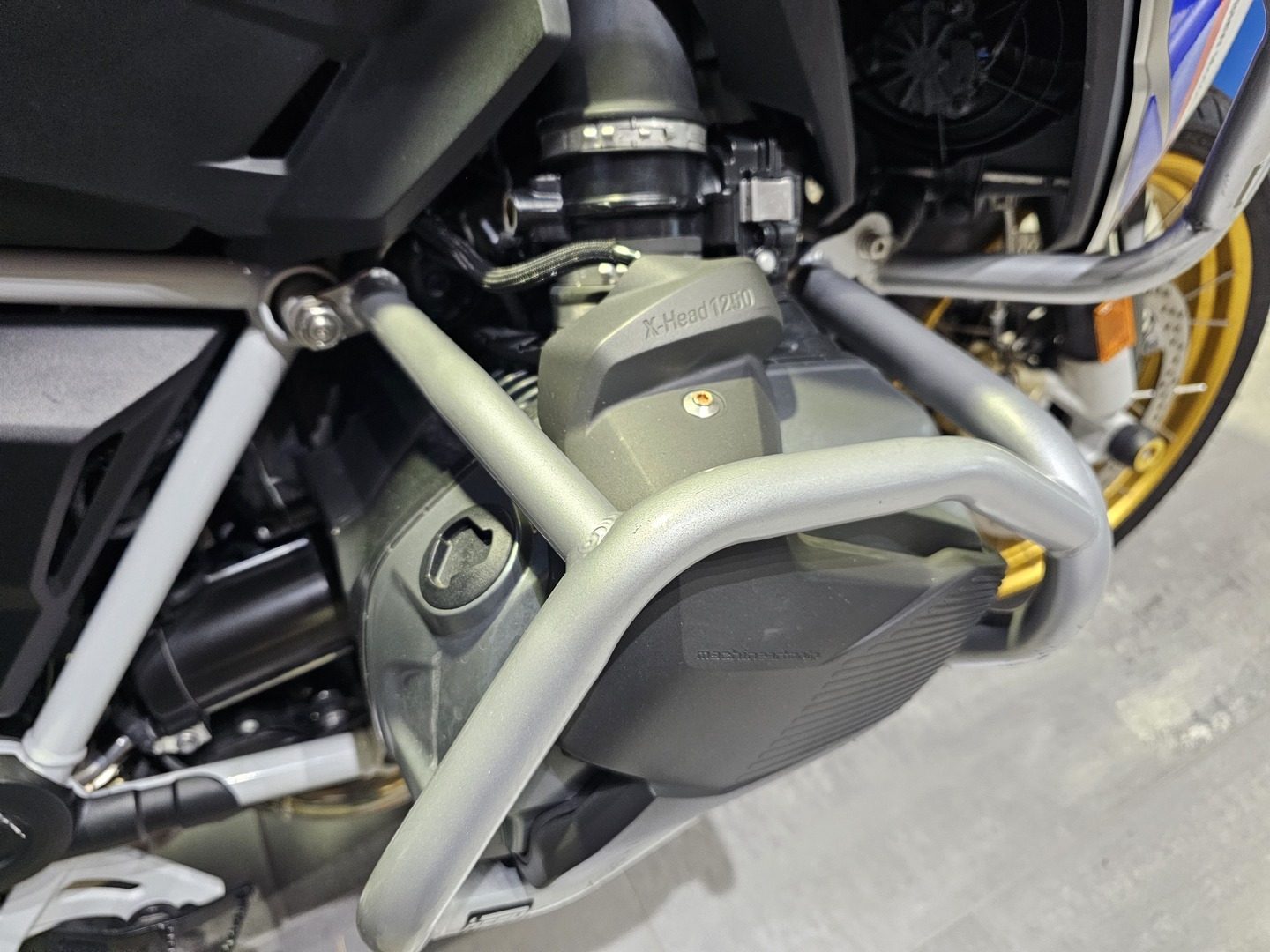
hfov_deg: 73.9
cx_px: 635
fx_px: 844
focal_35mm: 23
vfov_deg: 58.9
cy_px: 476
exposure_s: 1/100
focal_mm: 6.3
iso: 500
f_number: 1.7
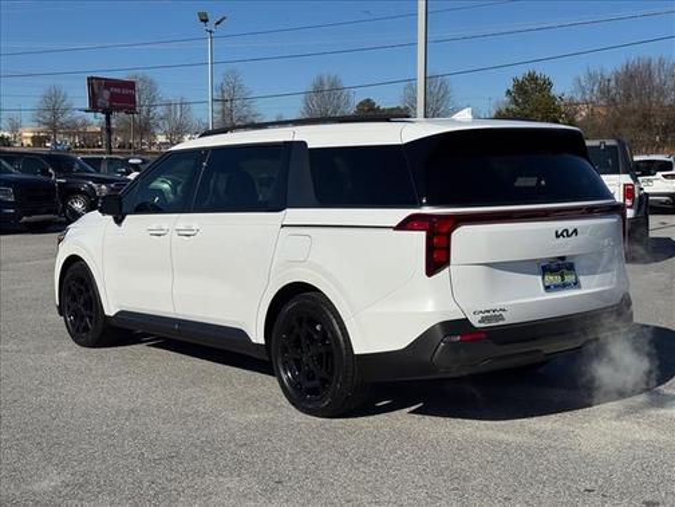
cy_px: 254
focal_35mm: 48
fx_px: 936
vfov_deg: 30.3
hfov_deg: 39.7
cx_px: 338
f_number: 1.78
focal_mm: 6.76
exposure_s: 1/15385
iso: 64
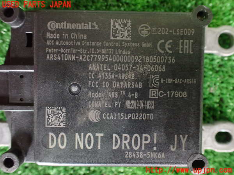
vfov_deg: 46.8
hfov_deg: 60.0
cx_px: 117
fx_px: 203
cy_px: 88
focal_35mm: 30
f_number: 2.3
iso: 1000
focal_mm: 5.4
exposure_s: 1/30
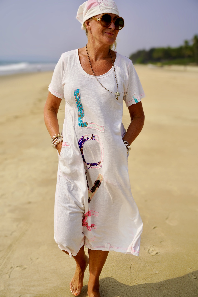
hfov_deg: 30.9
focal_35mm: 44
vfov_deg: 45.0
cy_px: 148
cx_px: 99
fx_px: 359
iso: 100
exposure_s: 1/1600
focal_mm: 29
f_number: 5.6
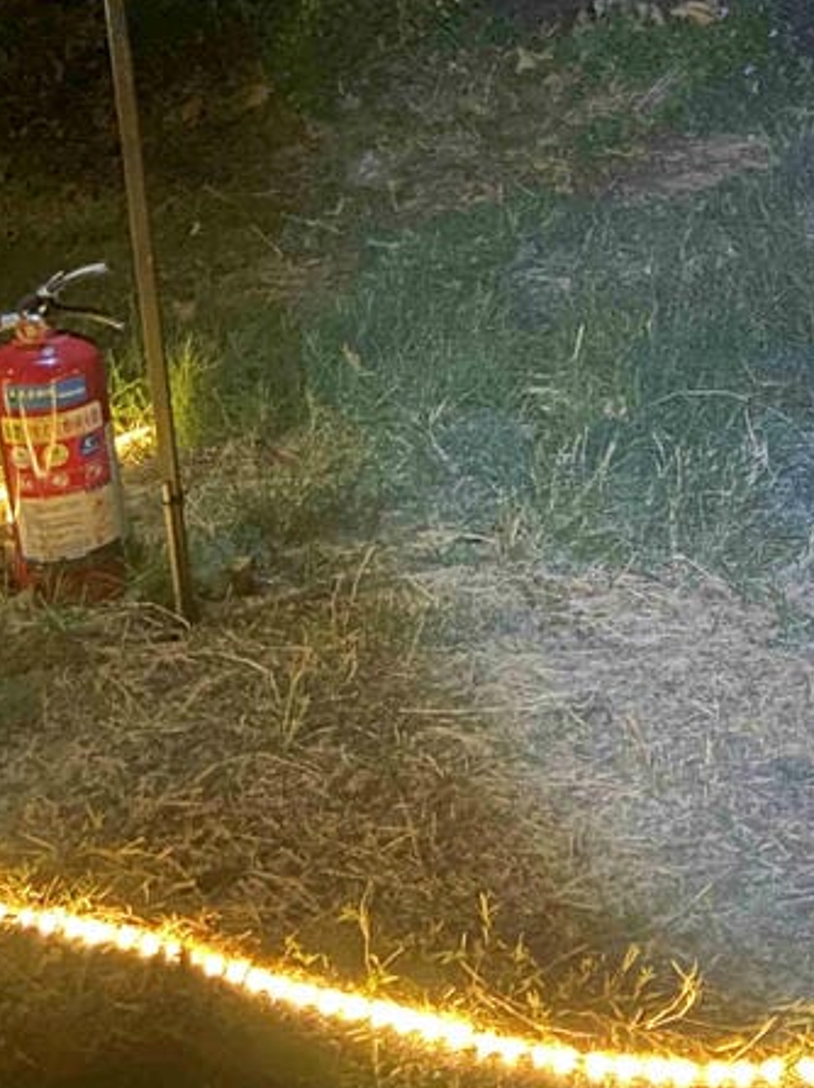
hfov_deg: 19.0
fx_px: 2197
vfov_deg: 27.0
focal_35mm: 70
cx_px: 1138
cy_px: 139
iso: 1250
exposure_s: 1/15
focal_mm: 4.25
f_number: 1.8
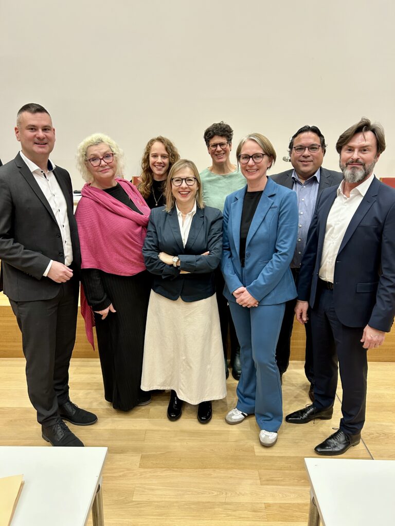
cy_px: 263
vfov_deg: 67.3
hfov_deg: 53.1
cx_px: 198
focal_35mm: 26
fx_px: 396
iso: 200
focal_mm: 5.7
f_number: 1.5
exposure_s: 1/60
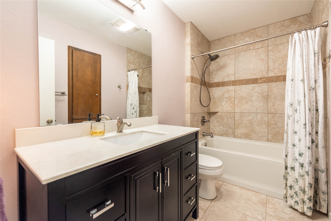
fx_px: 147
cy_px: 110
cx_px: 166
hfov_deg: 96.7
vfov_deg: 73.8
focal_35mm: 16
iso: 640
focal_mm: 16
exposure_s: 1/60
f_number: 4
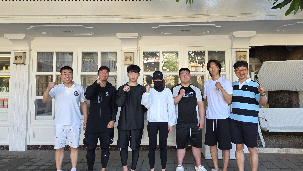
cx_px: 158
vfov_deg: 40.1
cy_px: 74
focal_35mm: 29
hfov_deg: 66.0
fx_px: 233
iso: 64
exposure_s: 1/180
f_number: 1.7
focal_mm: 6.3
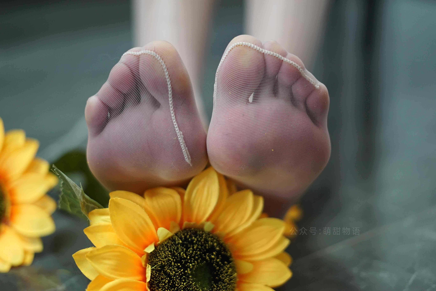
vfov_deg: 27.0
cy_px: 146
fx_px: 606
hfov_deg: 39.6
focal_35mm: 50
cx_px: 218
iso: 800
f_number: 2
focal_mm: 50
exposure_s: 1/160
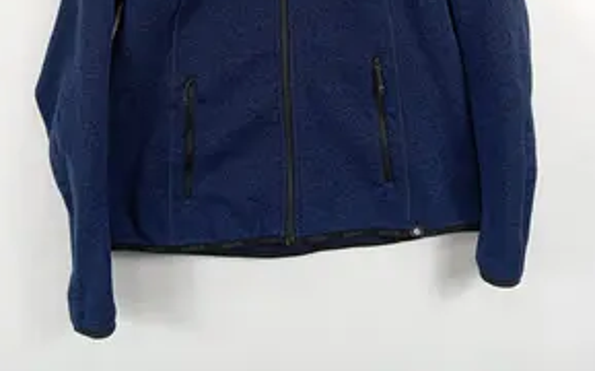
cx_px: 292
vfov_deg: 28.3
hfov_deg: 48.3
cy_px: -37
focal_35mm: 41
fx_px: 664
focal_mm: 4.22
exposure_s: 1/50
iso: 95
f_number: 1.8
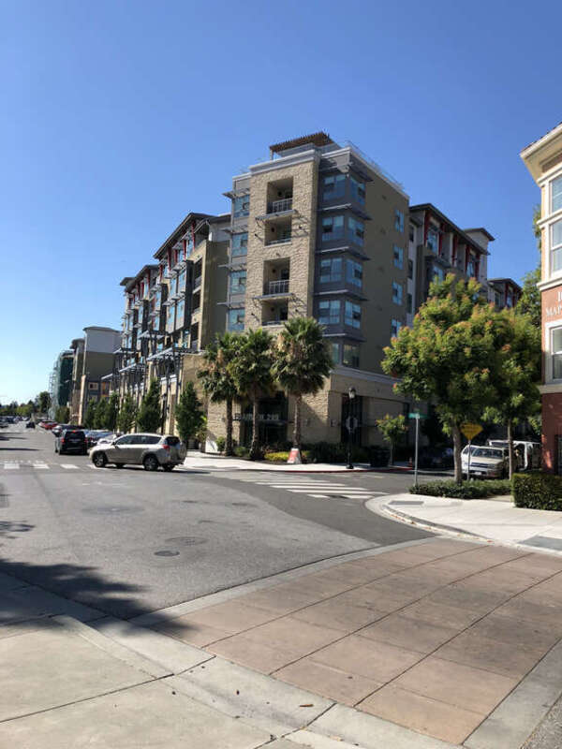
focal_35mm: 28
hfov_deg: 49.7
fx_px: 606
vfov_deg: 63.4
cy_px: 374
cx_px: 281
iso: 20
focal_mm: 4
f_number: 1.8
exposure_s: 1/1429
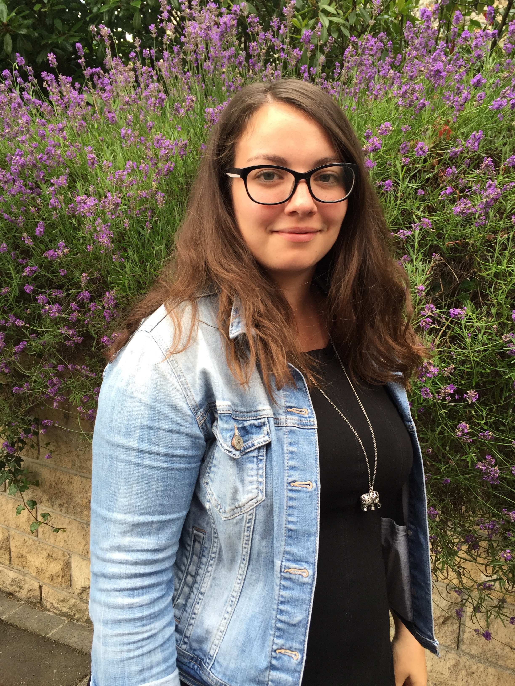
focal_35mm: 29
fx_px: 575
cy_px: 343
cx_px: 258
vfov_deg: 61.7
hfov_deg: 48.2
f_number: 2.2
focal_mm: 4.15
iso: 50
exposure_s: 1/120
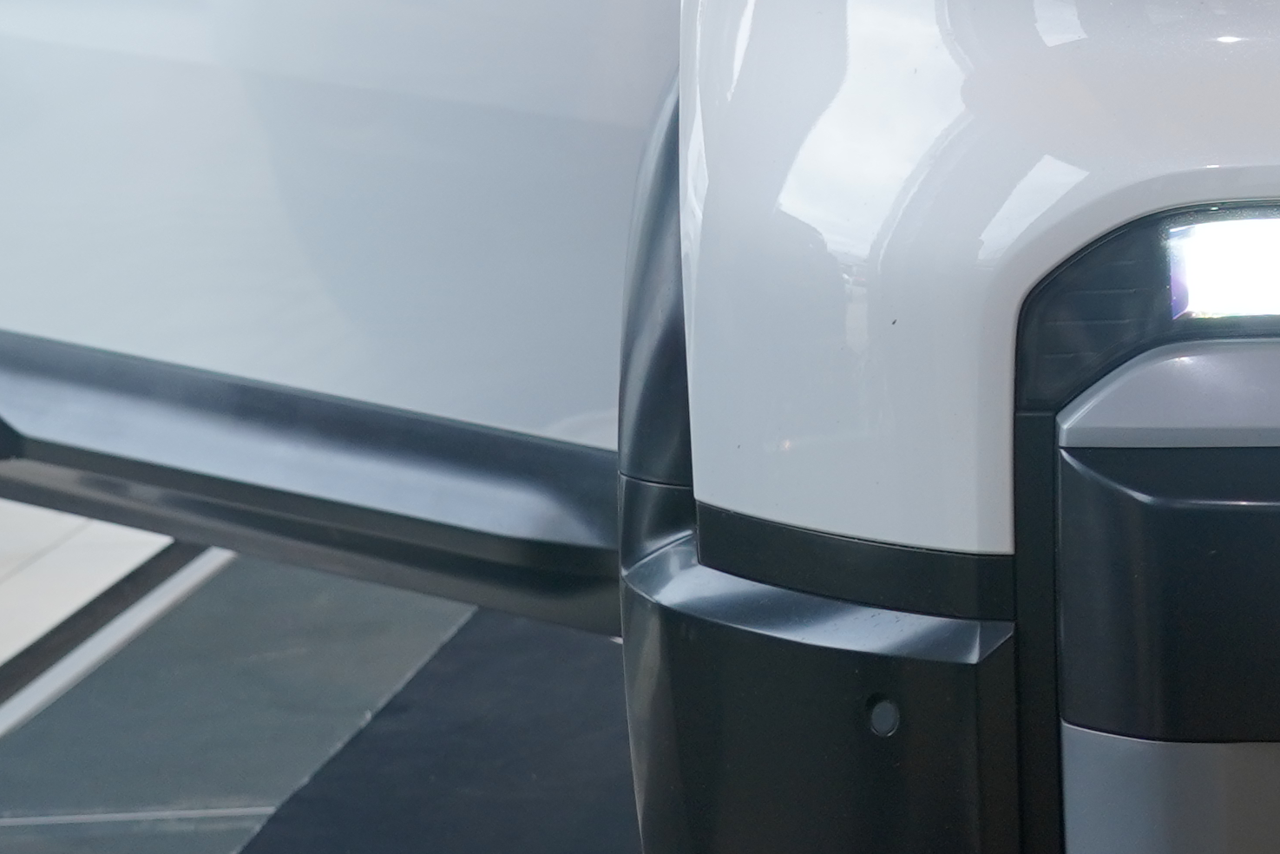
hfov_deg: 15.2
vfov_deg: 11.1
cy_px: -103
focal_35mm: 122
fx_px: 4338
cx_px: 2042
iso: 500
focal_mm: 30
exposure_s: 1/60
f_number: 4.5
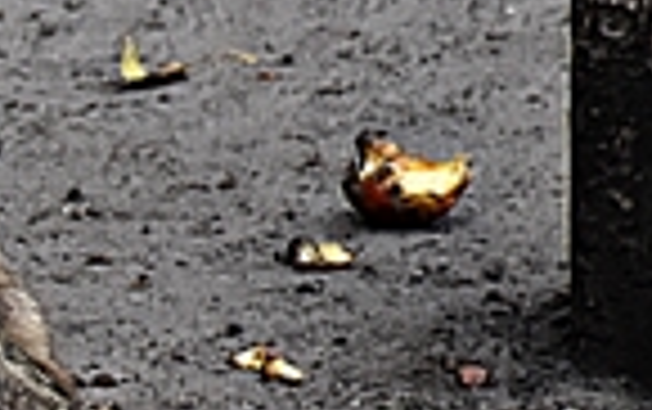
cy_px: 466
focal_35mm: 1511
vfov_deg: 0.9
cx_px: -742
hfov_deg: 1.4
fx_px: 26880
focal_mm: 140
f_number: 5.6
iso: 800
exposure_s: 1/640
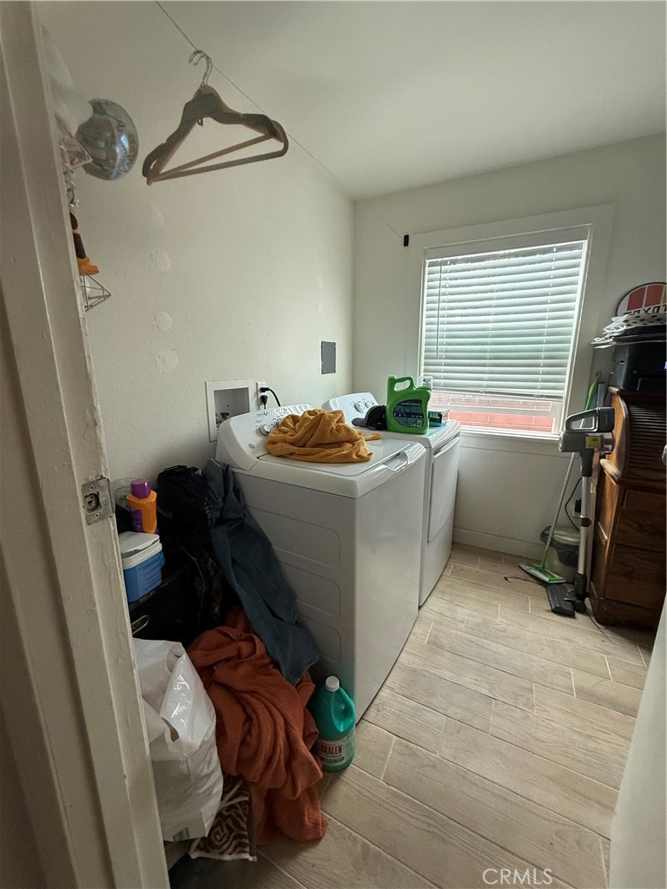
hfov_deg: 85.7
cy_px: 444
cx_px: 334
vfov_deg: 102.1
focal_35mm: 14
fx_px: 360
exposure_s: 1/120
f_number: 2.2
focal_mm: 2.22
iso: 320
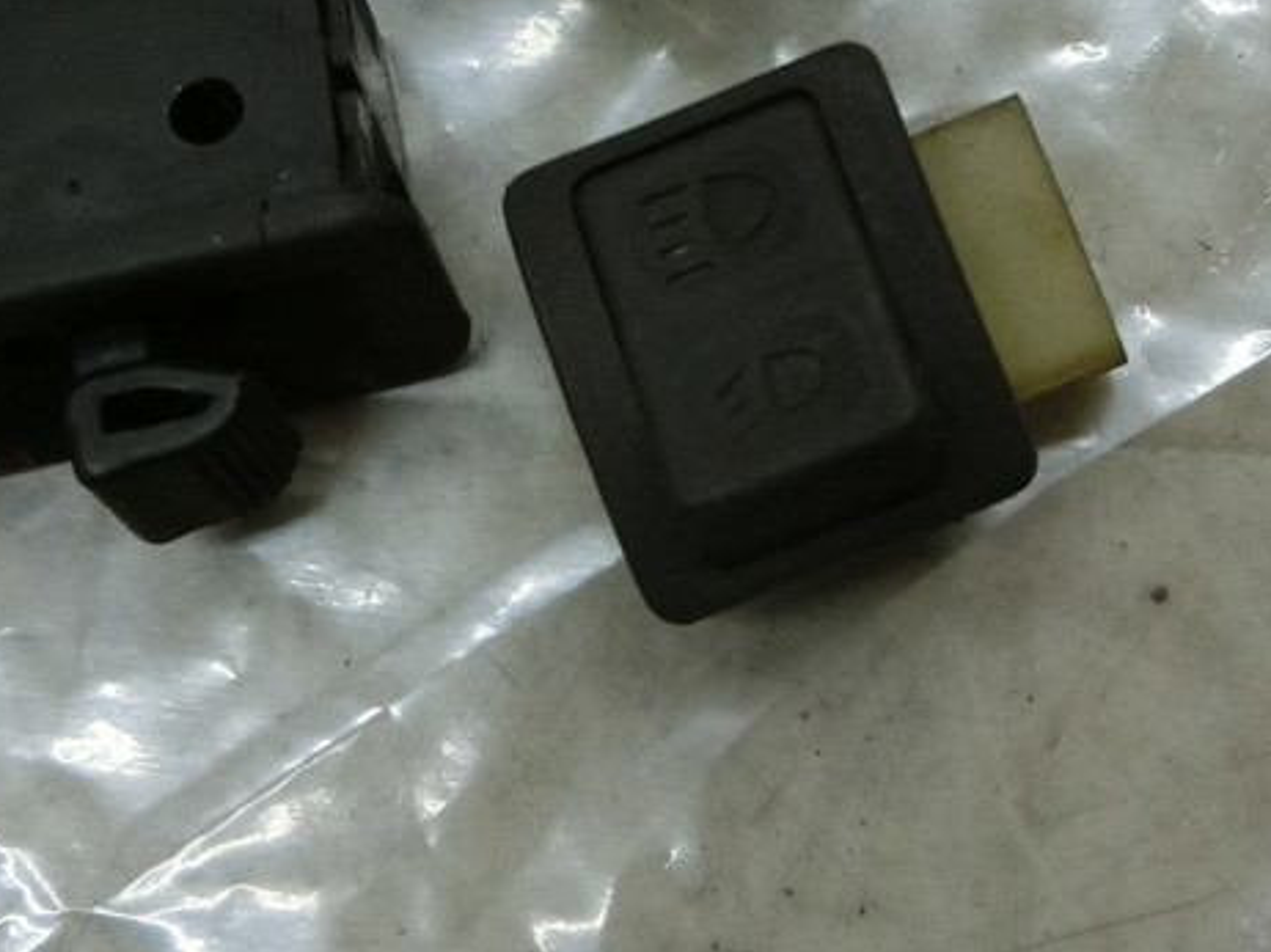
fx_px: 2385
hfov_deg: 29.7
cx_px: 820
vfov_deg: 22.2
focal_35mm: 65
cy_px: 171
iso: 320
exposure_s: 1/125
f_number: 3.5
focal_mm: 4.5
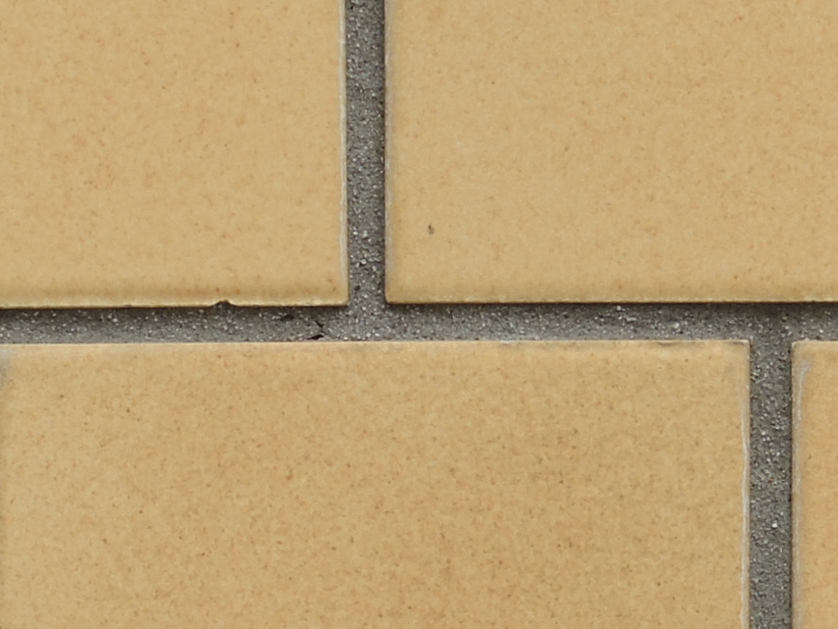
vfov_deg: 1.7
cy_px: 1111
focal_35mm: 861
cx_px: 688
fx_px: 20846
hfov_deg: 2.3
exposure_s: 1/30
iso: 80
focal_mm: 42.8
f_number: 5.6
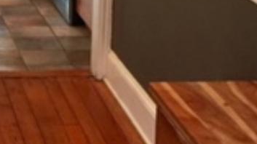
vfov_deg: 9.2
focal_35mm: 129
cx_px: -105
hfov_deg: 15.6
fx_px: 878
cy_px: -47
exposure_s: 1/15
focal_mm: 4.15
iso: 100
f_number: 2.2
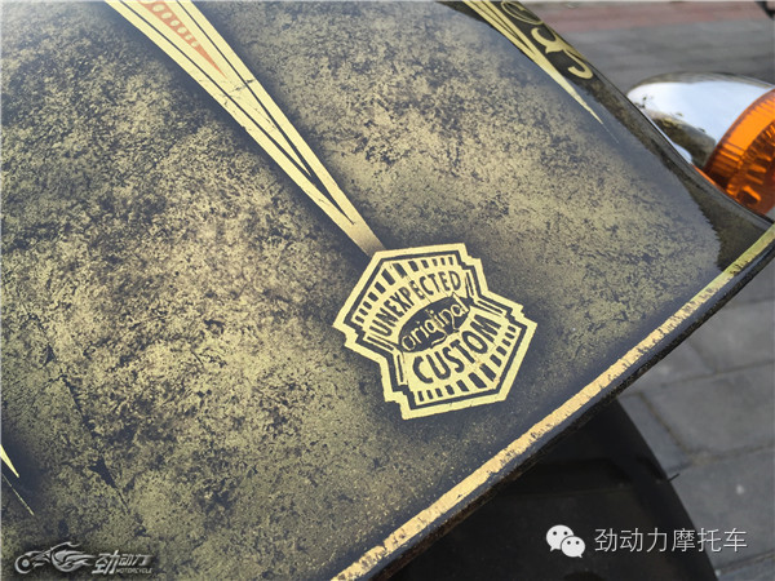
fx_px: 649
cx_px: 388
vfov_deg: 48.2
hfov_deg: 61.7
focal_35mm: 29
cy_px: 290
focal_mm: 4.15
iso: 32
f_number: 2.2
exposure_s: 1/471
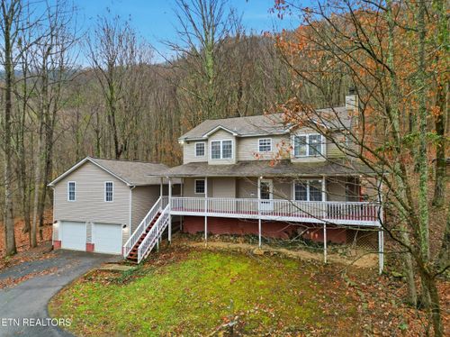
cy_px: 168
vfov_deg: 56.7
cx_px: 225
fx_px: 312
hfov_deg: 71.6
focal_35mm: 24
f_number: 1.7
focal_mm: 6.7
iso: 100
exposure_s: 1/640
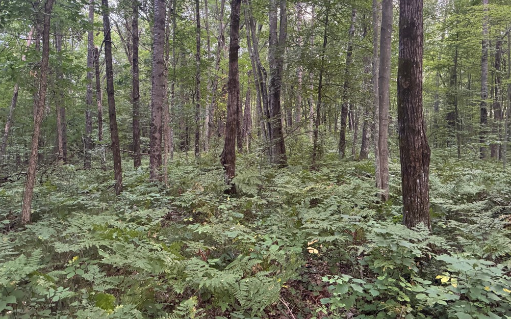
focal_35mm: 26
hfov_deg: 70.4
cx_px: 254
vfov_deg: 47.4
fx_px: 362
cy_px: 130
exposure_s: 1/58
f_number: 1.78
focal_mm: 6.76
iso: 800
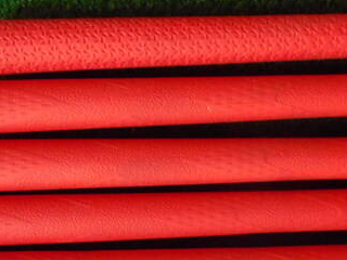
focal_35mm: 52
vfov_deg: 27.8
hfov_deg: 36.8
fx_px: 521
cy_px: 183
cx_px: 189
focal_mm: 4.6
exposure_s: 1/40
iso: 800
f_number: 3.2
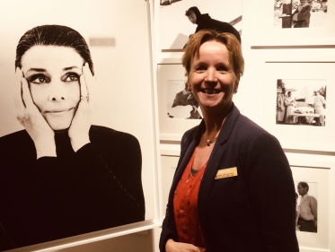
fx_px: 281
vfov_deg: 48.4
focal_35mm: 29
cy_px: 126
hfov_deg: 61.6
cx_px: 168
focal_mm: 4.15
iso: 25
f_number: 2.2
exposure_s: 1/100
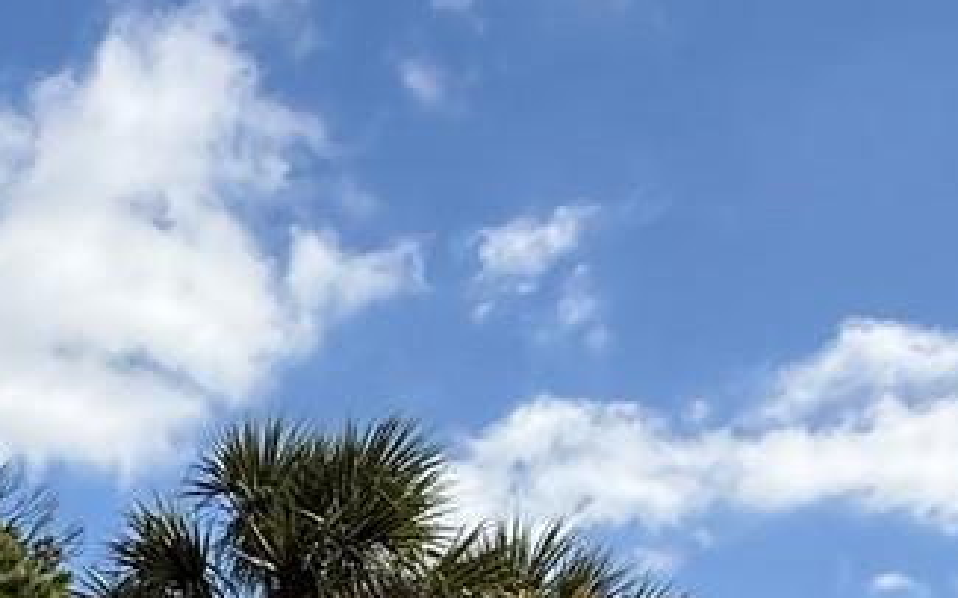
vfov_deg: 15.0
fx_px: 1906
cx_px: -460
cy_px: 1149
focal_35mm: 73
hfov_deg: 23.1
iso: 50
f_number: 2.2
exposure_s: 1/2237
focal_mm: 2.22
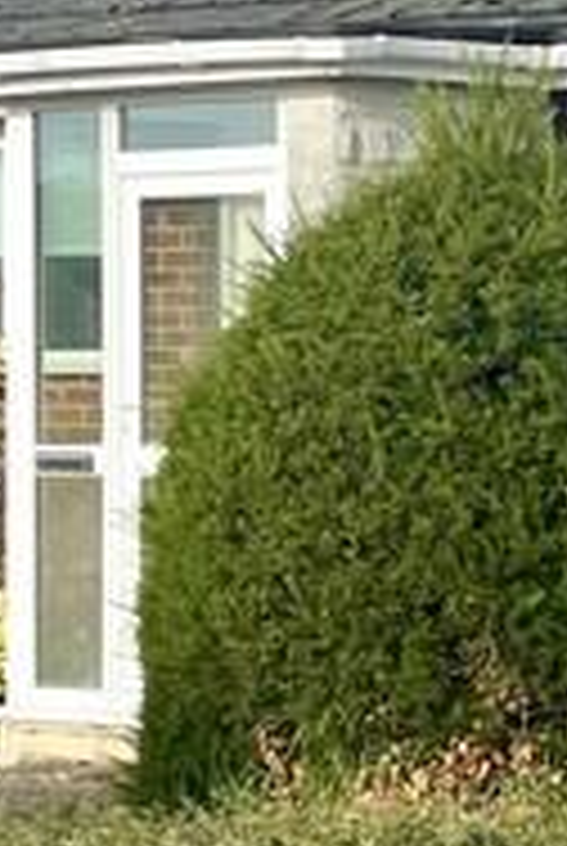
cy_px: 328
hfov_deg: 8.6
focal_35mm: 147
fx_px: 3460
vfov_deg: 13.9
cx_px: 1332
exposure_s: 1/2681
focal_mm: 4.2
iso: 32
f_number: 1.6
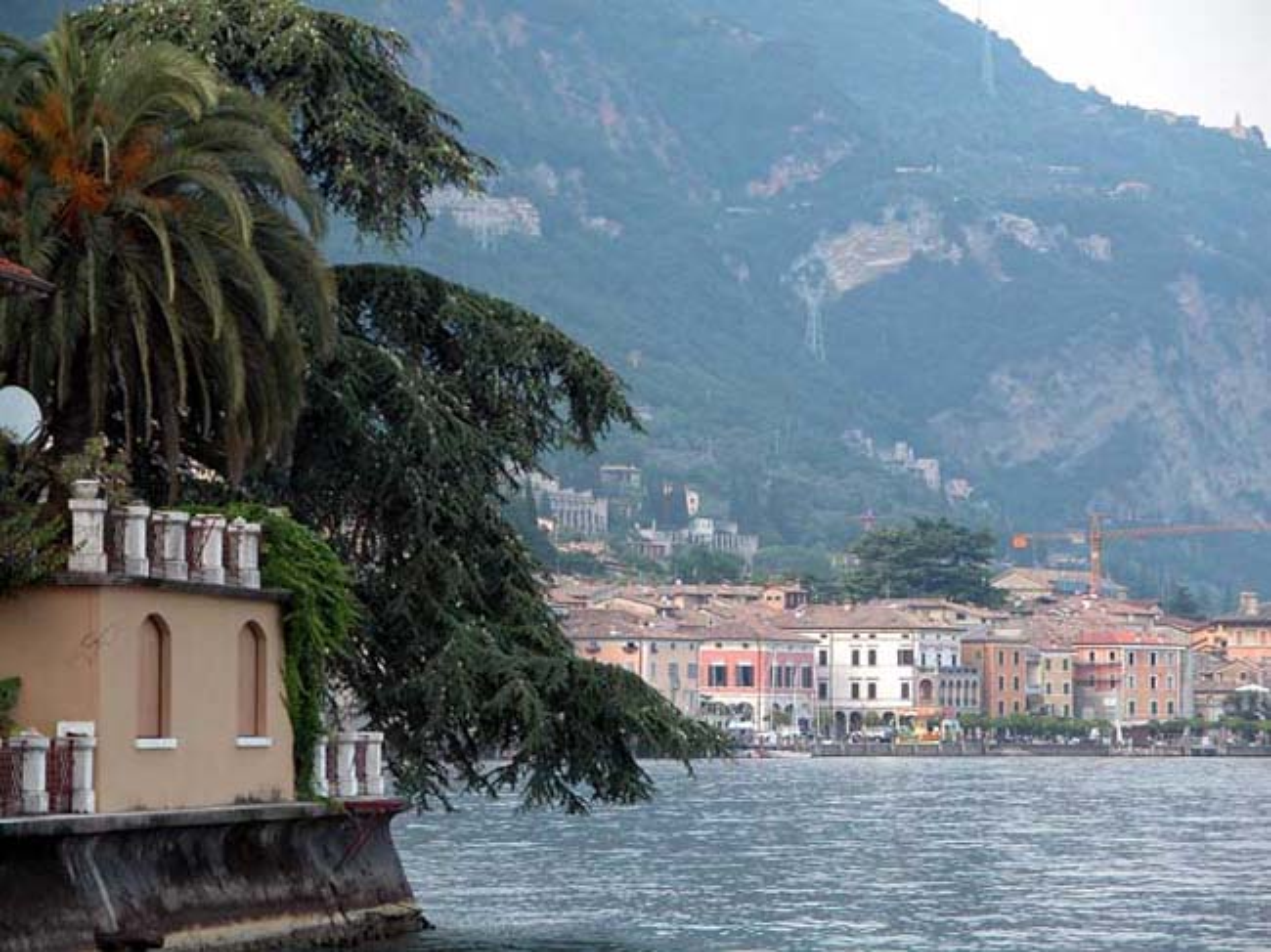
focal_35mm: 173
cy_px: 476
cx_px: 636
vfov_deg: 8.6
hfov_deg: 11.4
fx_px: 6350
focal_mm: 44.7
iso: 100
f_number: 4
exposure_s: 1/151
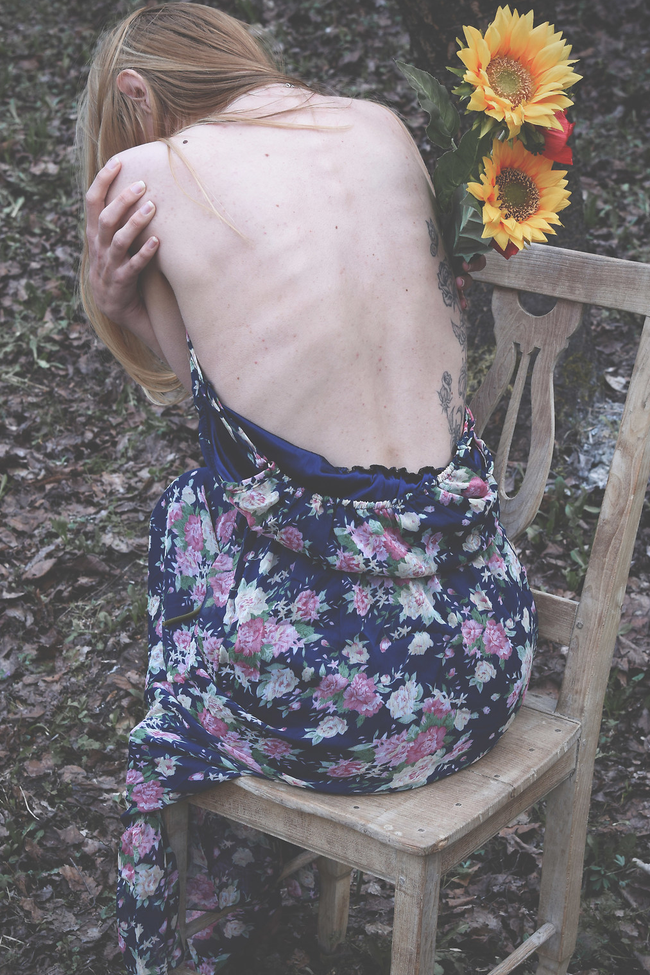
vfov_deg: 25.7
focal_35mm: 79
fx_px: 2139
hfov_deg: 17.3
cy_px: 501
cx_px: 308
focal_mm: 50
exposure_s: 1/100
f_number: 7.1
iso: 500
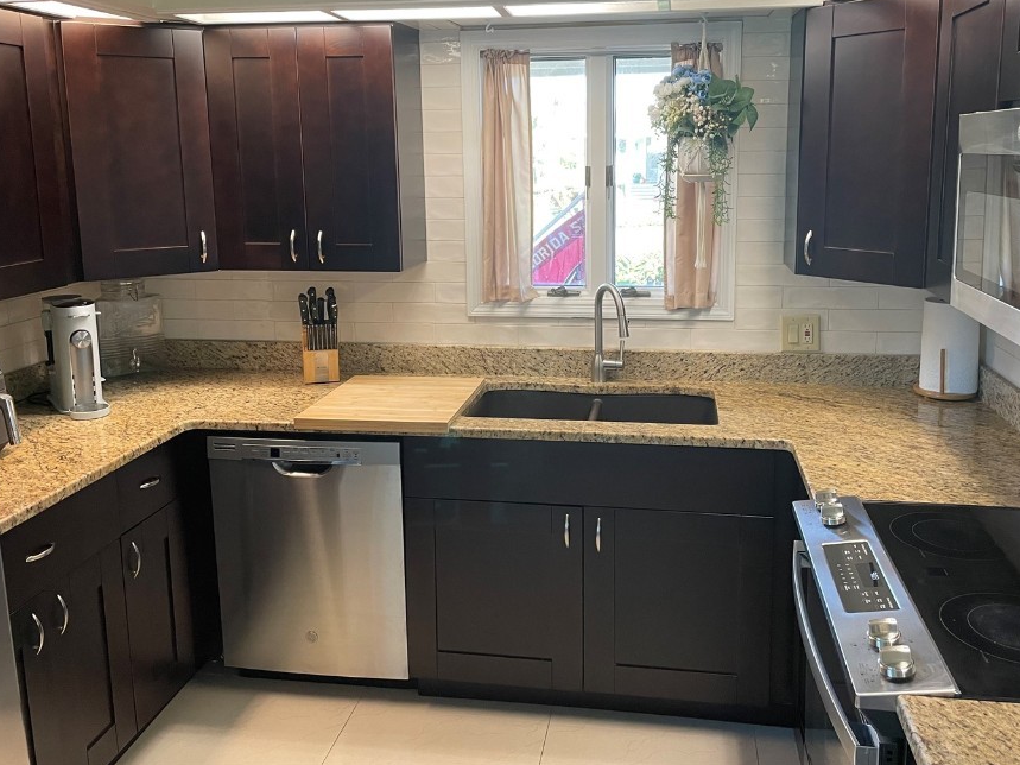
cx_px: 538
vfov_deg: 45.2
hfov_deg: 58.3
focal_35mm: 31
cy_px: 311
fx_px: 913
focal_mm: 4.2
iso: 125
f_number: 1.6
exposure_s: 1/60
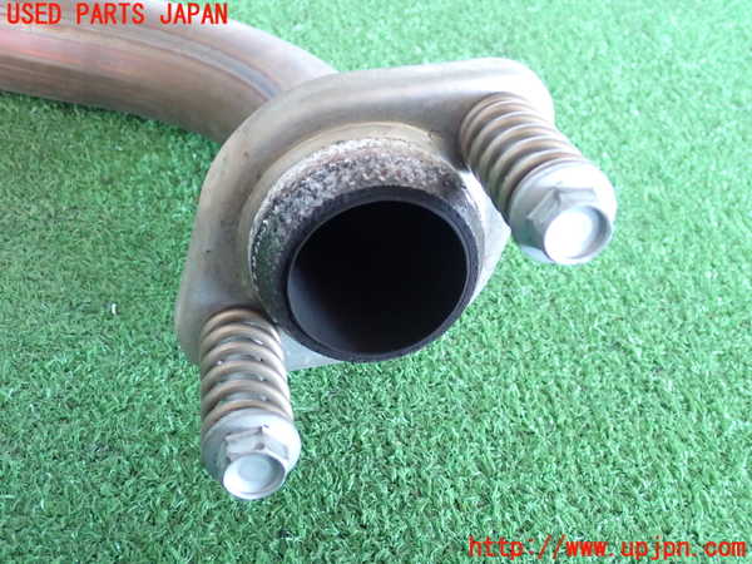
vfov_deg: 37.7
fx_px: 826
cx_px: 376
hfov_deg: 49.0
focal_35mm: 38
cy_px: 282
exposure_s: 1/30
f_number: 2.7
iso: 800
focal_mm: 6.83
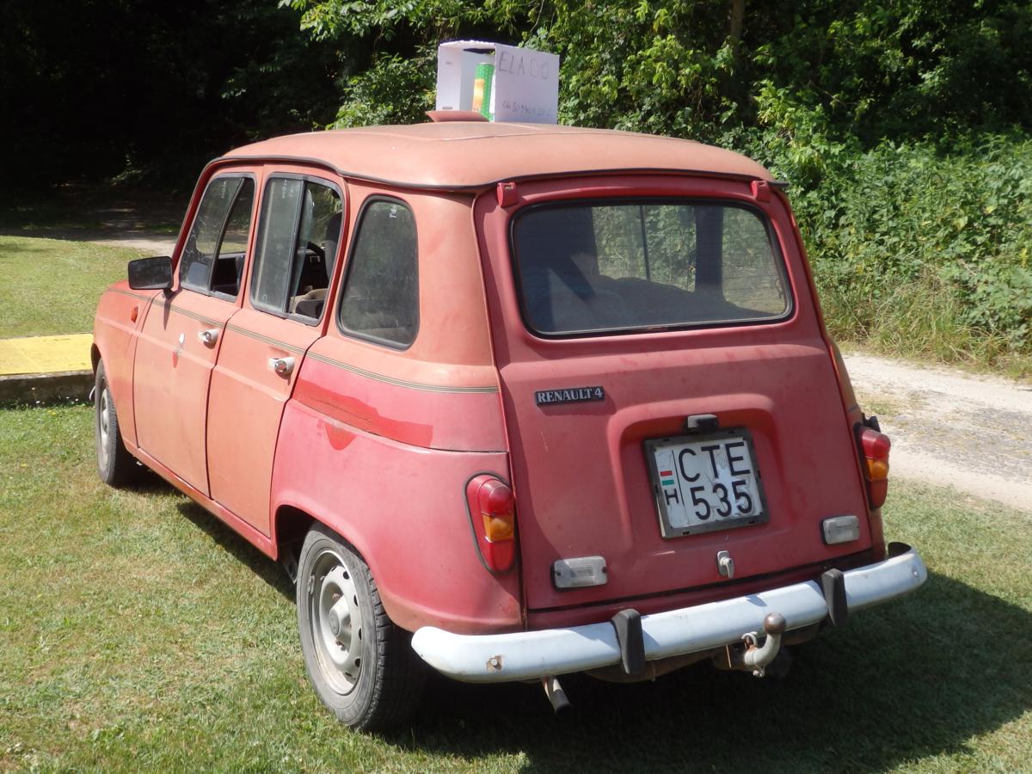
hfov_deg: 46.8
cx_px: 516
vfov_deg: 36.0
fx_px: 1193
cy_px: 387
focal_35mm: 40
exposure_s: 1/500
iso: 100
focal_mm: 7.3
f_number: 3.7
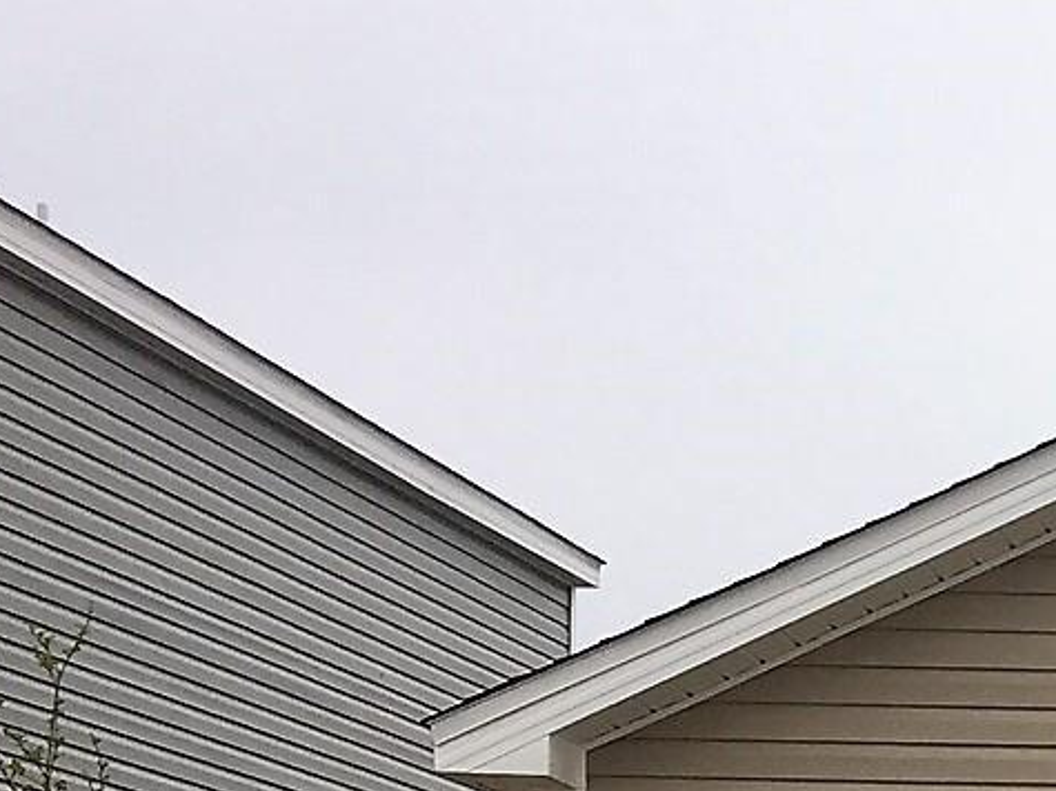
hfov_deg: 13.8
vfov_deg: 11.5
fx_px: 3751
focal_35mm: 123
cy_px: 1198
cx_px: 2070
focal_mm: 4.15
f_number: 2.2
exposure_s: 1/2024
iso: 25
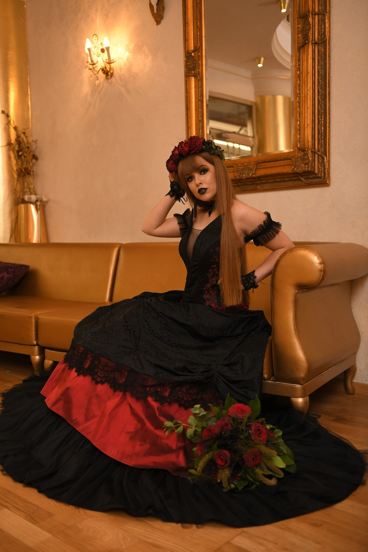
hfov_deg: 36.9
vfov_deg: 53.1
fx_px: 552
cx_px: 184
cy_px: 276
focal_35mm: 36
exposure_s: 1/250
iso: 800
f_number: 2.8
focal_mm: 36
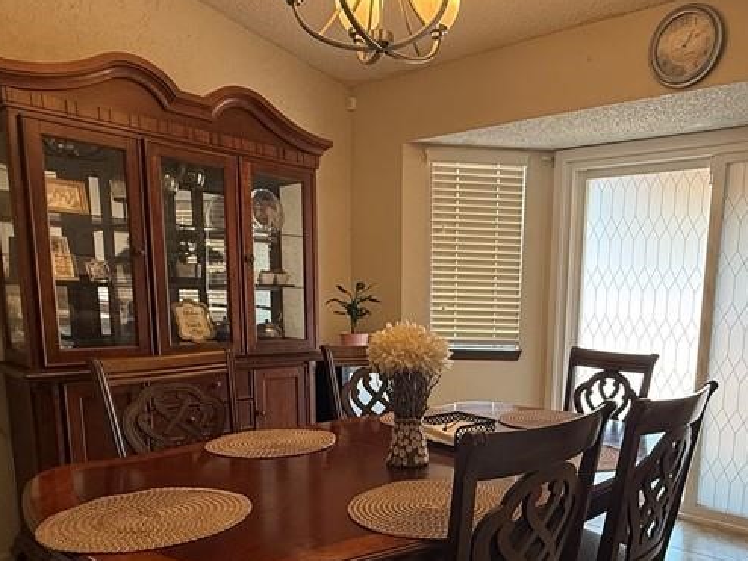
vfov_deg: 47.0
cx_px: 491
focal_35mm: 29
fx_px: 627
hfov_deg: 60.4
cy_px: 398
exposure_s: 1/120
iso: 125
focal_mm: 2.22
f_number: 2.2
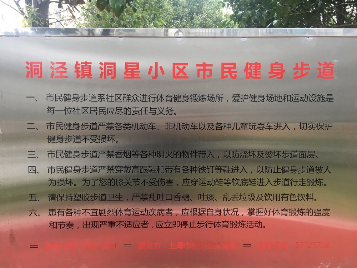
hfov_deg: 61.7
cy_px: 134
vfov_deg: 48.2
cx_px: 178
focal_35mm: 29
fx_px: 299
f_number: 2.2
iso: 32
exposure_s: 1/33
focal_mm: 4.15
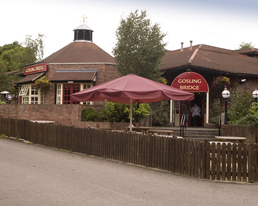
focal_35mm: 60
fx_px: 455
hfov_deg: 31.7
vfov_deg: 25.6
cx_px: 126
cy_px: 103
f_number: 11
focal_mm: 35
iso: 200
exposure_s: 1/60
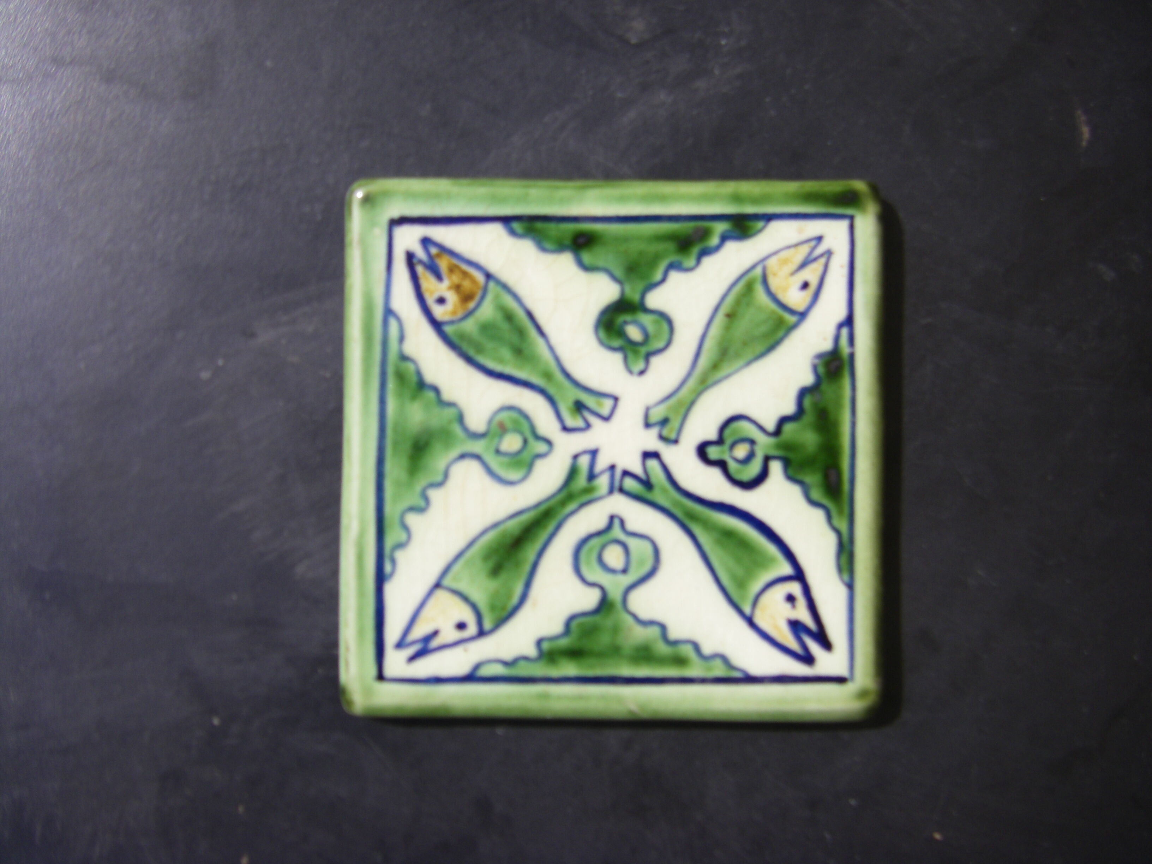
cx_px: 576
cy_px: 432
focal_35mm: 38
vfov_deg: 37.7
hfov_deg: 49.0
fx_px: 1265
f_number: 7
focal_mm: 6.3
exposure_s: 1/250
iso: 64
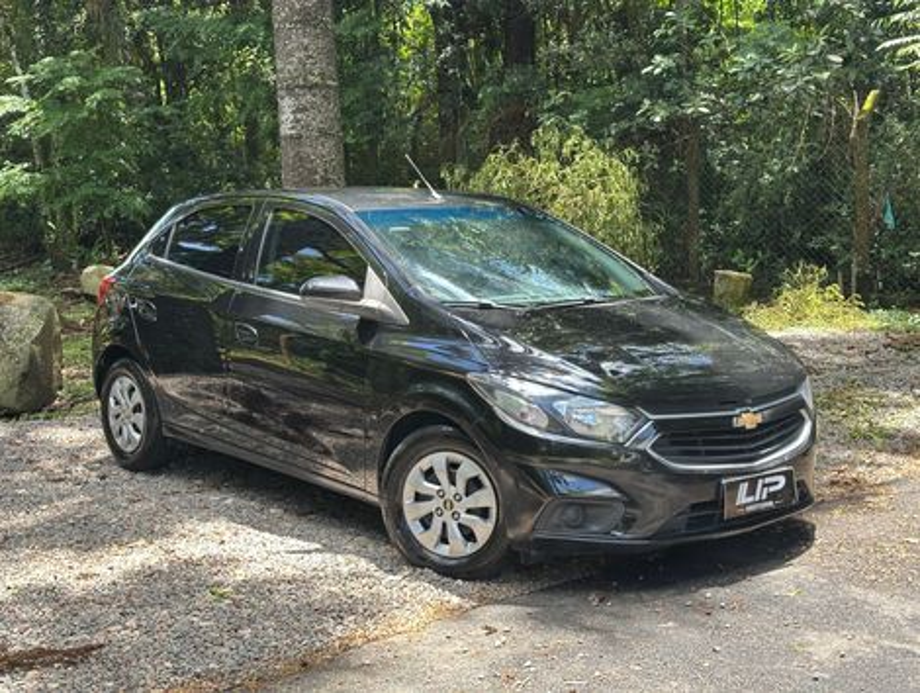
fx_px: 1278
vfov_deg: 30.3
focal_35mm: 48
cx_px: 460
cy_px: 346
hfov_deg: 39.6
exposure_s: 1/265
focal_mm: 6.86
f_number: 1.78
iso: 64
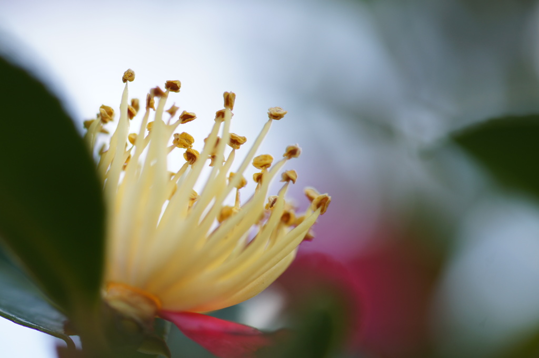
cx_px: 270
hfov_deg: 19.5
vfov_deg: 13.0
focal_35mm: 105
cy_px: 179
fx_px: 1571
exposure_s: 1/400
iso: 100
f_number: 2.8
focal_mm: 70
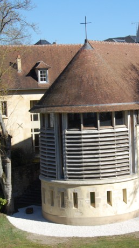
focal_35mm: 91
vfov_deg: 23.4
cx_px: 120
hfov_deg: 13.2
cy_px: 125
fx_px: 597
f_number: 10
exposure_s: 1/400
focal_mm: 38
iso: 200
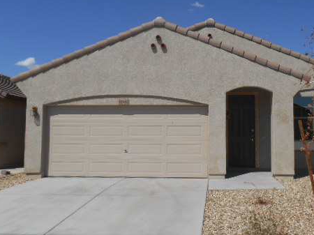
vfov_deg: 38.6
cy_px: 114
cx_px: 204
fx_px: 335
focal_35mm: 37
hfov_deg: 49.4
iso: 80
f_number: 3.4
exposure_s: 1/1600
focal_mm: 4.7
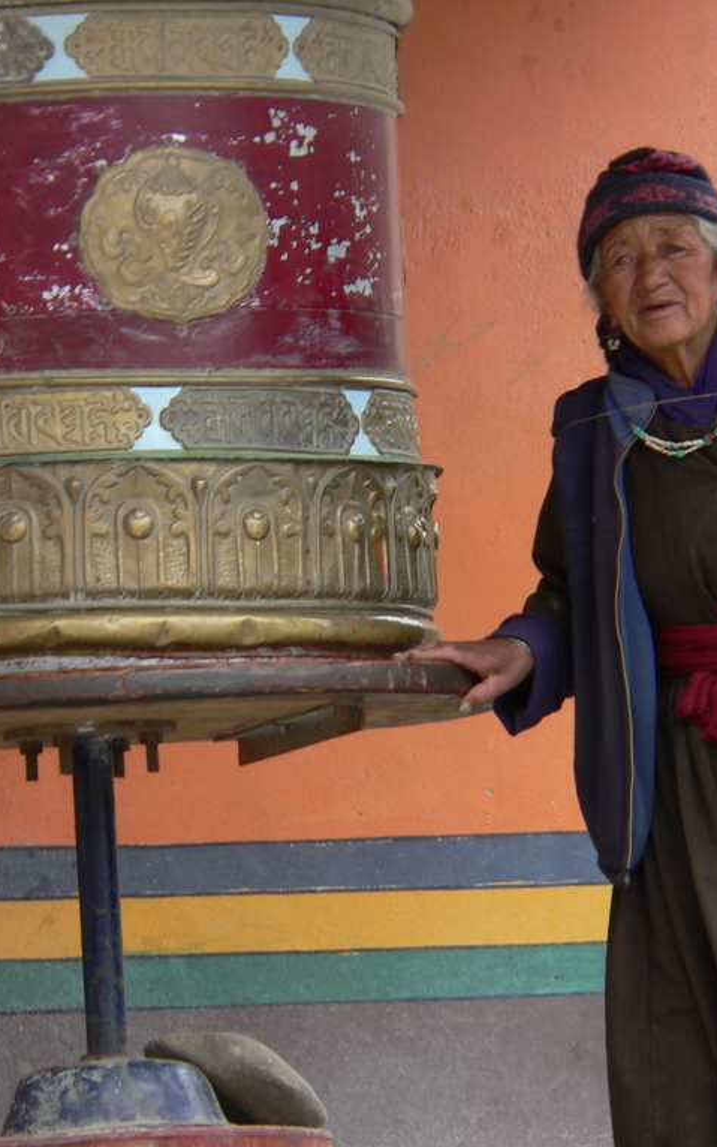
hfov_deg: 3.3
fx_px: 12626
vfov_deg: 5.2
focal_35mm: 404
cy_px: 574
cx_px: 302
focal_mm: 47.5
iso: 100
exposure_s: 1/320
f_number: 4
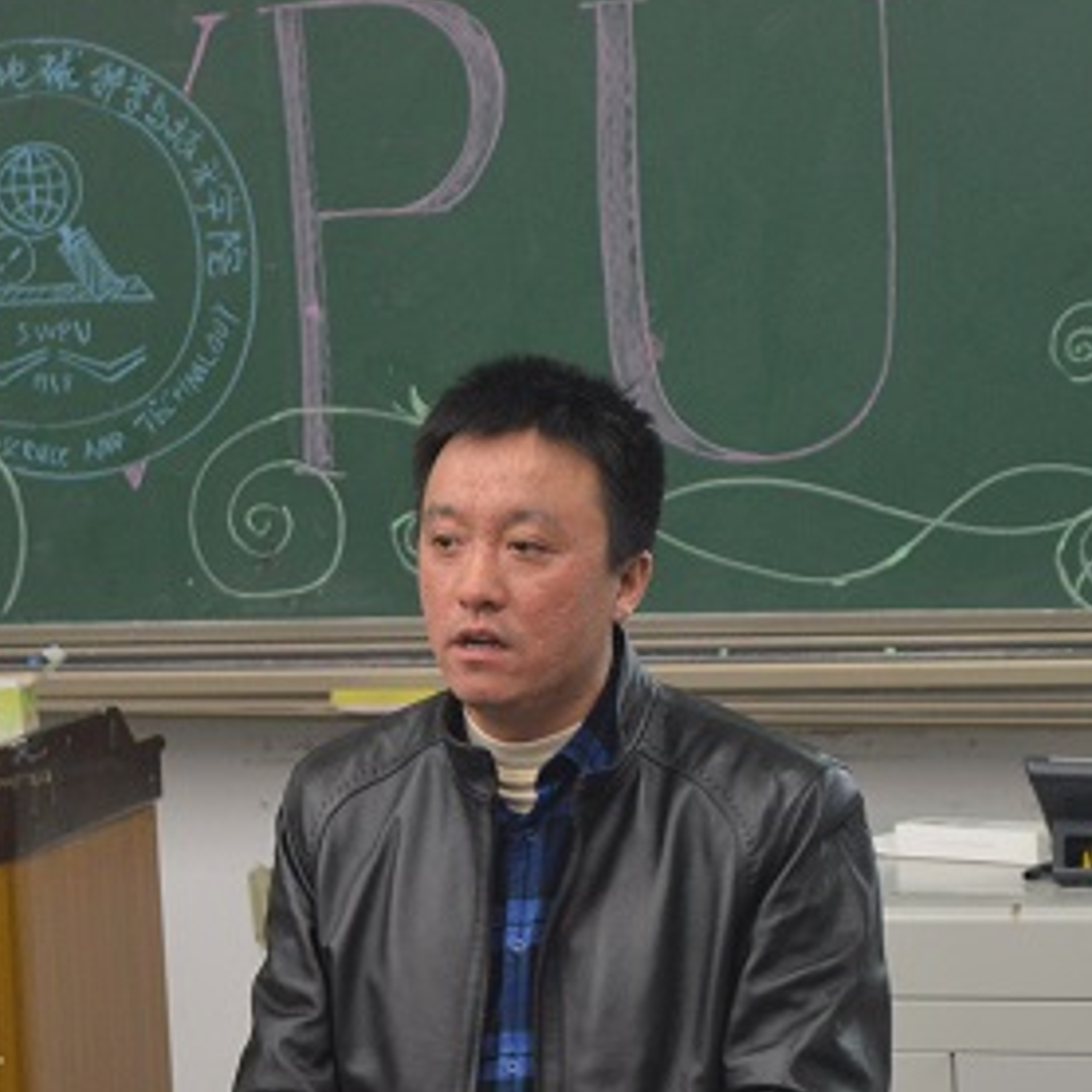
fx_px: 5386
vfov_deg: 11.6
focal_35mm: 151
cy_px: 597
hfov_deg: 11.6
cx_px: 491
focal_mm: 55
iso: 1400
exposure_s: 1/15
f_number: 5.6
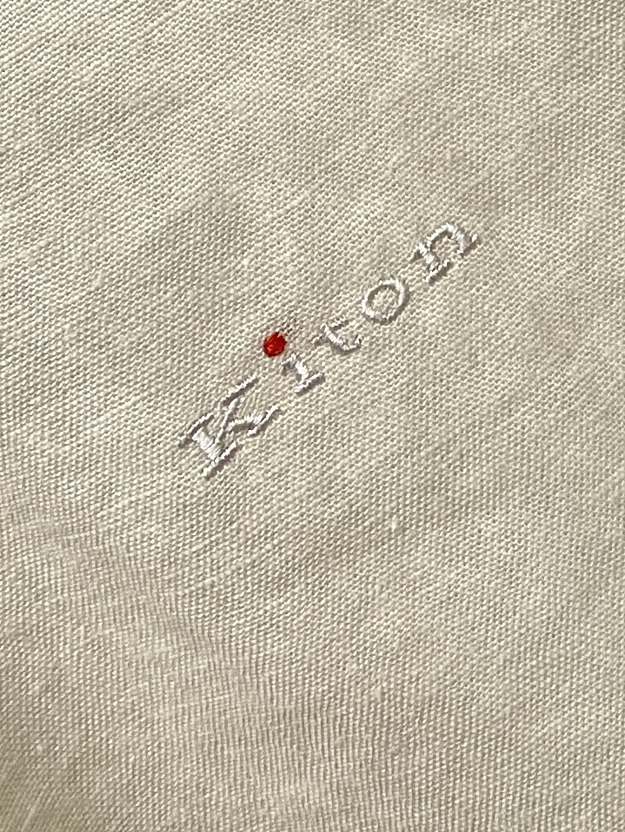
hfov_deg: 53.1
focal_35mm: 26
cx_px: 312
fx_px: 626
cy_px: 416
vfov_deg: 67.3
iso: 64
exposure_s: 1/121
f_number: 1.8
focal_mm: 4.25
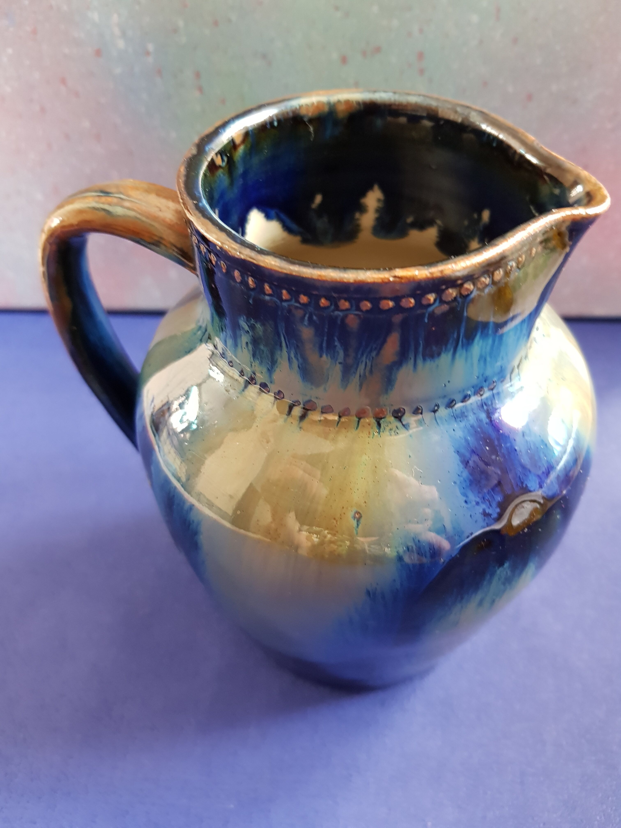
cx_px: 310
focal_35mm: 26
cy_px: 414
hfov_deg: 53.1
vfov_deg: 67.3
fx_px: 622
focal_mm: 4.2
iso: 200
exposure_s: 1/13
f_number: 1.7
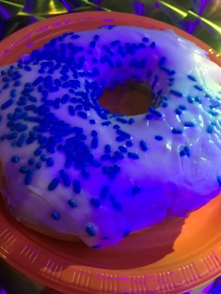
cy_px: 130
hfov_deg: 40.7
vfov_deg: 52.5
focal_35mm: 35
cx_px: 110
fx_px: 298
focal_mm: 4.15
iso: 200
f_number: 2.2
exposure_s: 1/30
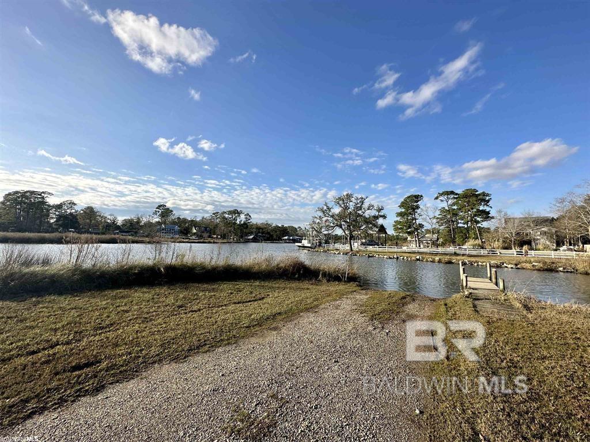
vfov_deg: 85.7
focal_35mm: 14
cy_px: 221
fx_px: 239
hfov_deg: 102.1
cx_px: 295
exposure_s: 1/1949
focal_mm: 2.22
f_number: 2.2
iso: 50
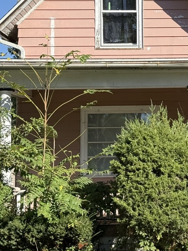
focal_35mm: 103
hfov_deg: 13.9
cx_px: 225
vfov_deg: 19.1
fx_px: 746
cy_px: 95
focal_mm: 6.76
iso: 64
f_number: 1.78
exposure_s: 1/3096
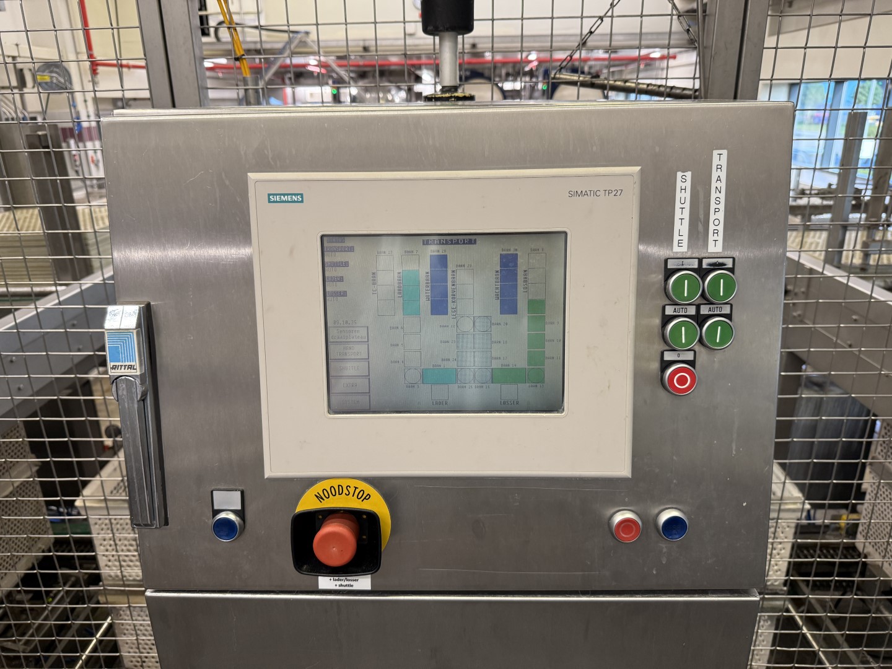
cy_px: 334
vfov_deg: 56.8
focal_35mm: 24
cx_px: 446
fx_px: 618
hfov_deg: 71.6
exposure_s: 1/100
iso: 200
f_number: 1.78
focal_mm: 6.76
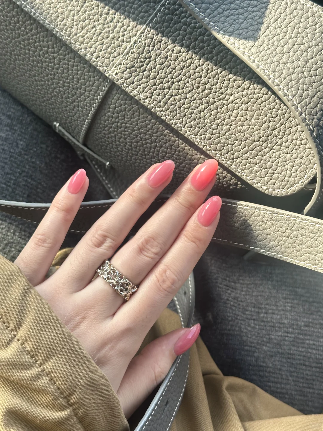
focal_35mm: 48
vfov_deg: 39.7
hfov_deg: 30.3
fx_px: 597
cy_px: 216
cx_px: 162
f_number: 1.78
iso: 80
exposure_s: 1/172
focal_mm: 6.86
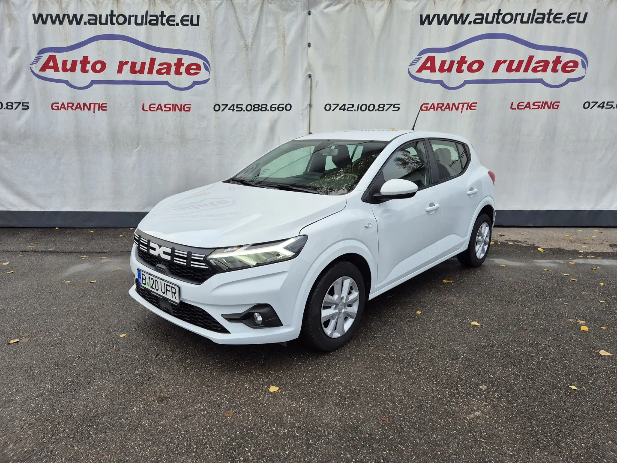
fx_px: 410
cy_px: 232
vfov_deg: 58.9
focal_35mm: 23
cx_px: 308
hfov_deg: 73.9
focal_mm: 5.4
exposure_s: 1/180
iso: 40
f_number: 1.8
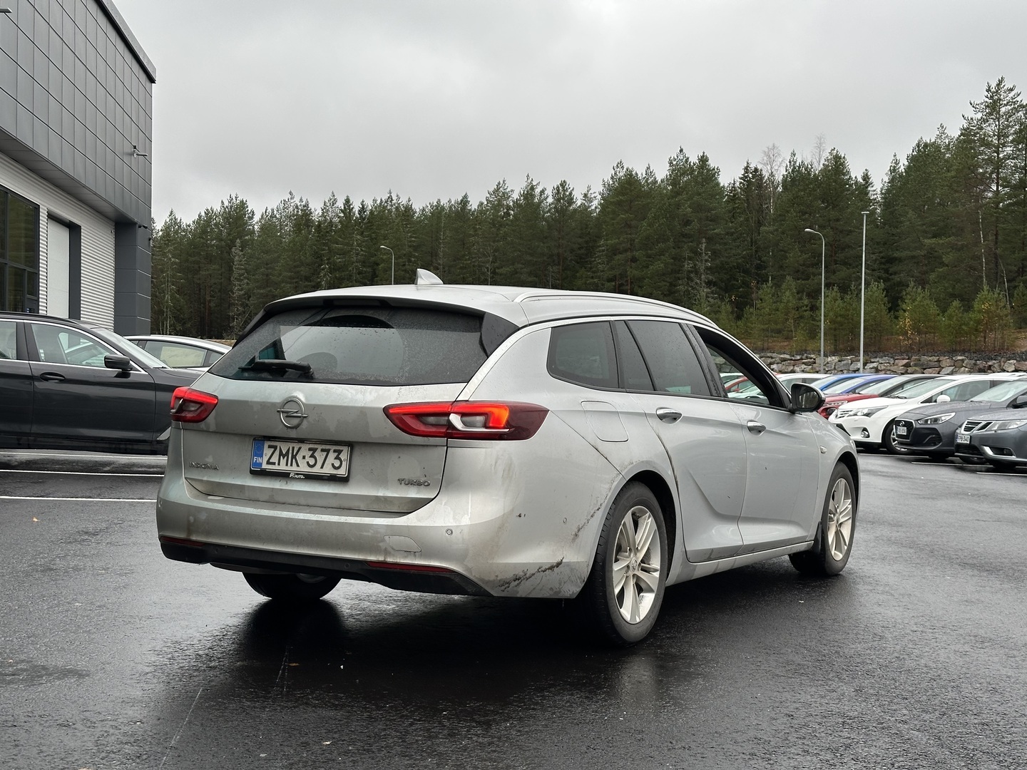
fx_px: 1424
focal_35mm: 48
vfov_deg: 30.3
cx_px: 514
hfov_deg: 39.7
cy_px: 385
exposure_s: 1/412
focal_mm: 6.86
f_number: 1.78
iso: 64
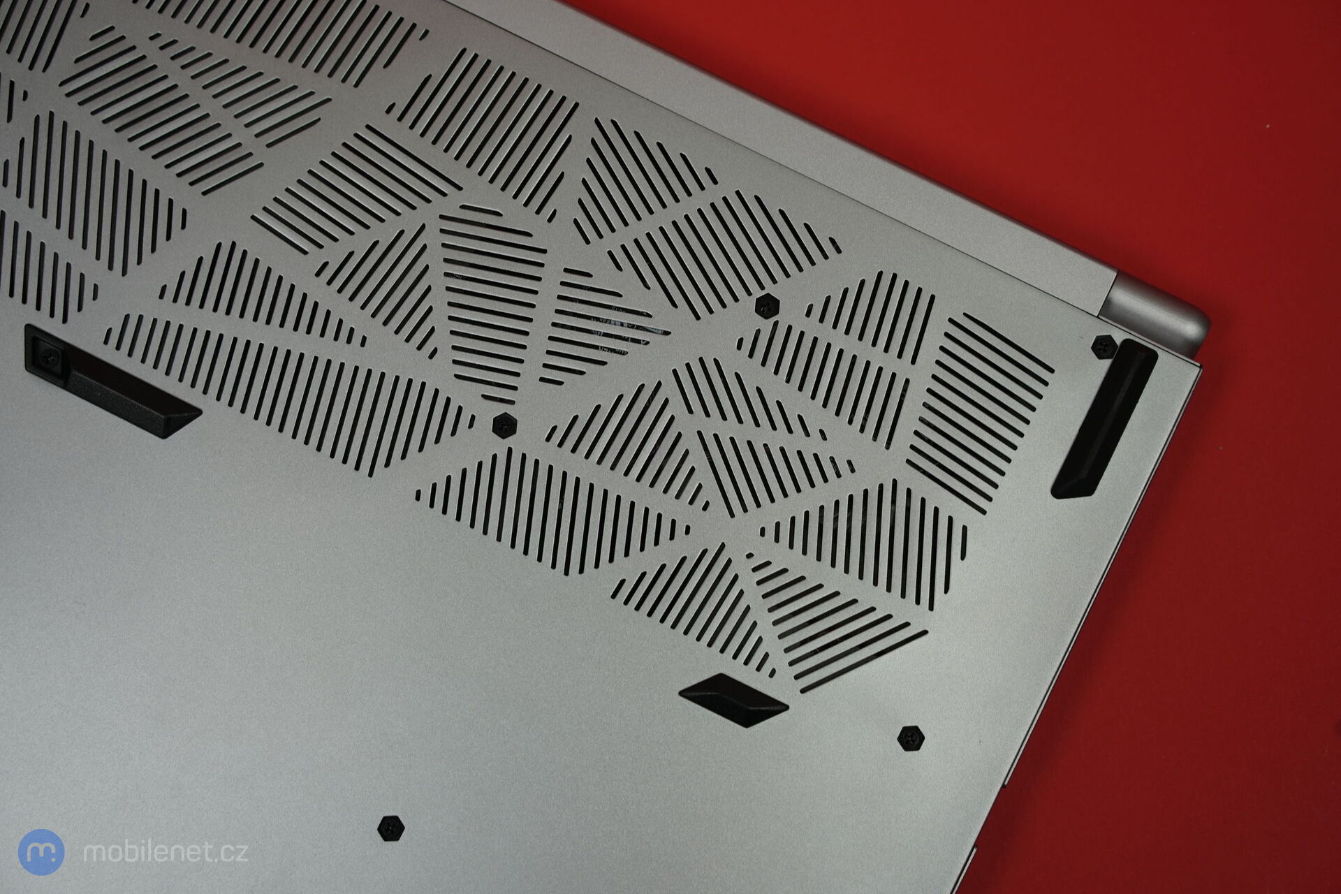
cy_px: 447
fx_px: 2049
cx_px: 670
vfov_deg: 24.6
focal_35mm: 55
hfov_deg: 36.2
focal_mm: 55
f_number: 5.6
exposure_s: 1/200
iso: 500
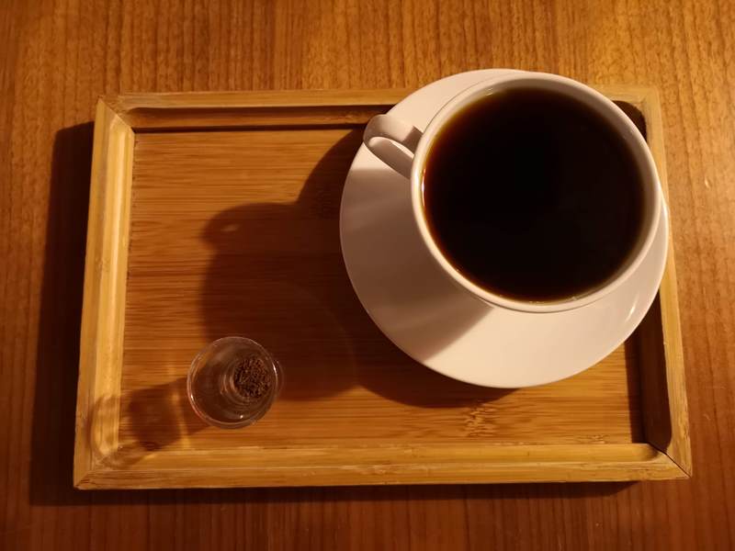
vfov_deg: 51.4
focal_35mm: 27
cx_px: 368
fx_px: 573
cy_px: 276
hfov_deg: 65.3
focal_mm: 3.95
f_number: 1.8
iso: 640
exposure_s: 1/20
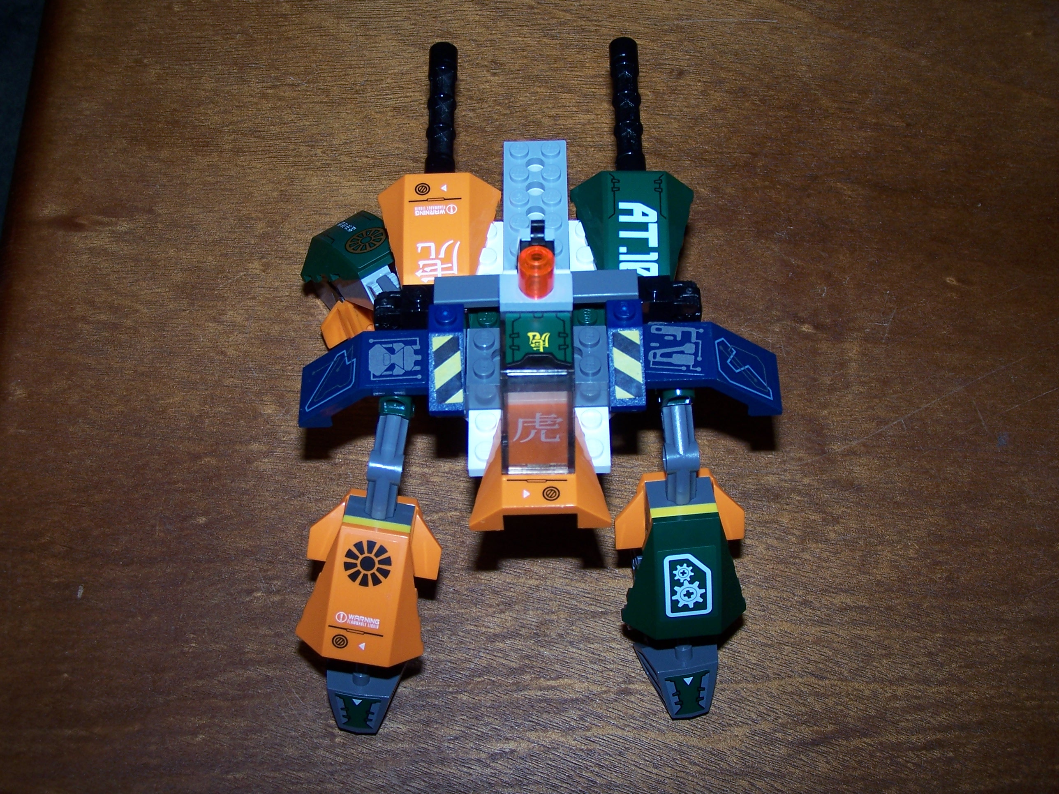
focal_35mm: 56
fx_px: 1713
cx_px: 530
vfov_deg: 26.1
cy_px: 397
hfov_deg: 34.3
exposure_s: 1/60
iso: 80
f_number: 3.1
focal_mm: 9.3
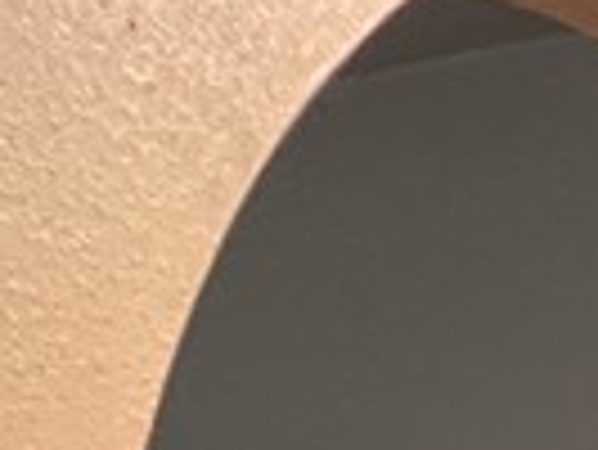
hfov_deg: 15.0
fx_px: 1729
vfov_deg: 10.3
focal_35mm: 100
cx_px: 1277
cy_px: 1382
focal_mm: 1.57
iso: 200
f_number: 1.8
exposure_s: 1/60
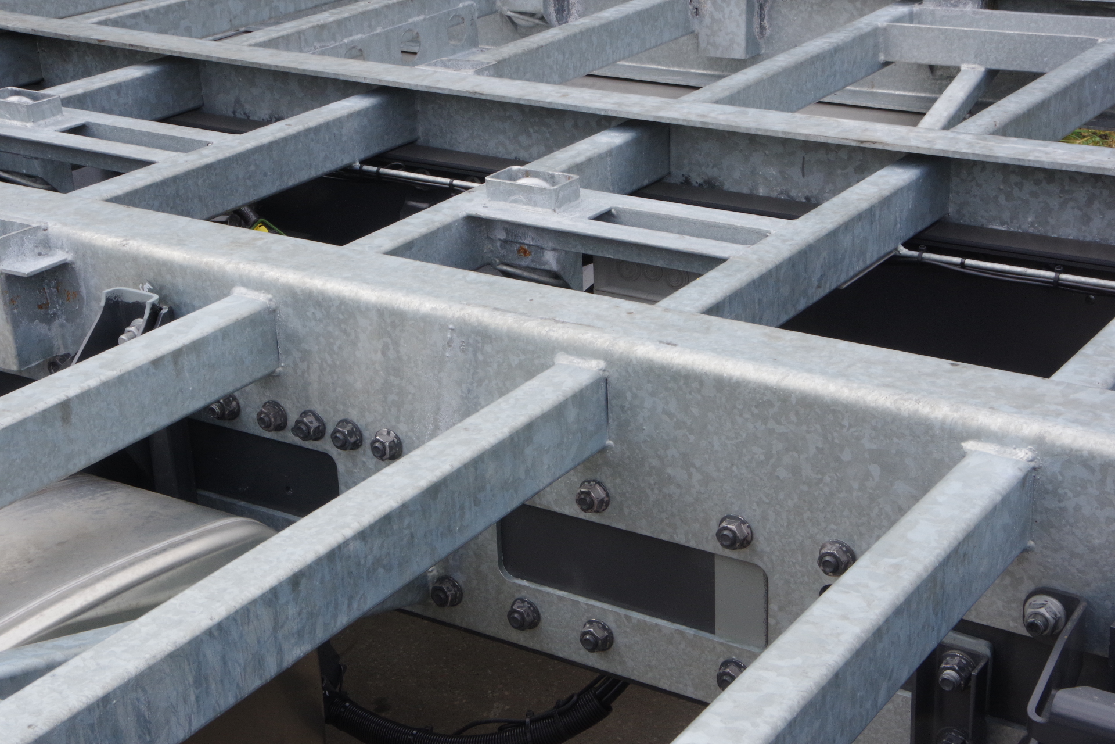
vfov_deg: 22.6
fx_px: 1858
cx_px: 558
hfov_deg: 33.4
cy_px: 372
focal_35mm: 60
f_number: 22
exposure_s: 1/100
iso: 800
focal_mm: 40
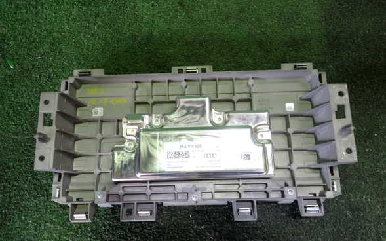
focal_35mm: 27
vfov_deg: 45.9
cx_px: 192
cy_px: 134
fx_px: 284
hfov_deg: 68.4
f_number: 2
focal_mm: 4.5
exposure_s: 1/40
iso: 200
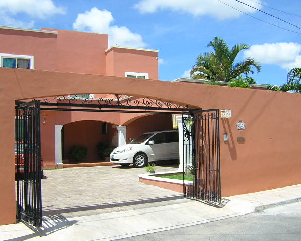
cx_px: 148
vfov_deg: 39.1
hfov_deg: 48.0
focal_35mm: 38
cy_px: 121
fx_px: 338
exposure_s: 1/360
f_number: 5.2
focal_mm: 4.7
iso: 100
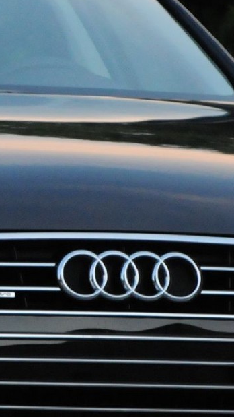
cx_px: -109
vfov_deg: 3.1
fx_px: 7692
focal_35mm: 697
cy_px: 191
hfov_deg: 1.7
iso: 2000
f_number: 5.6
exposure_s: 1/125
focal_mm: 110
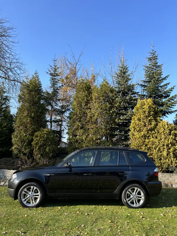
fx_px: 177
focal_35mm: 26
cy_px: 118
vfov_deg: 67.3
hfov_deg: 53.1
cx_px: 88
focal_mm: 5.7
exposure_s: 1/1048
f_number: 1.5
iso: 50
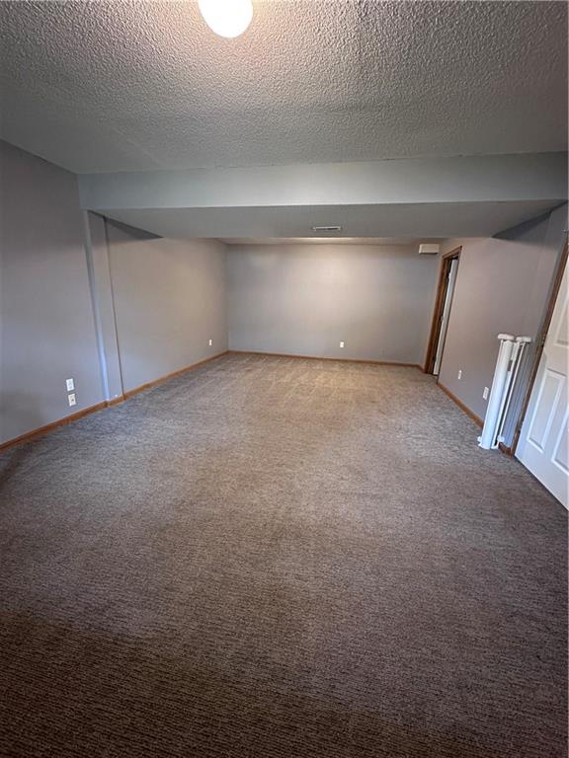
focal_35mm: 14
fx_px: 307
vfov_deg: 102.1
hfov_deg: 85.7
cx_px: 284
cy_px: 379
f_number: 2.2
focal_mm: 2.22
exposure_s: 1/40
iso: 800
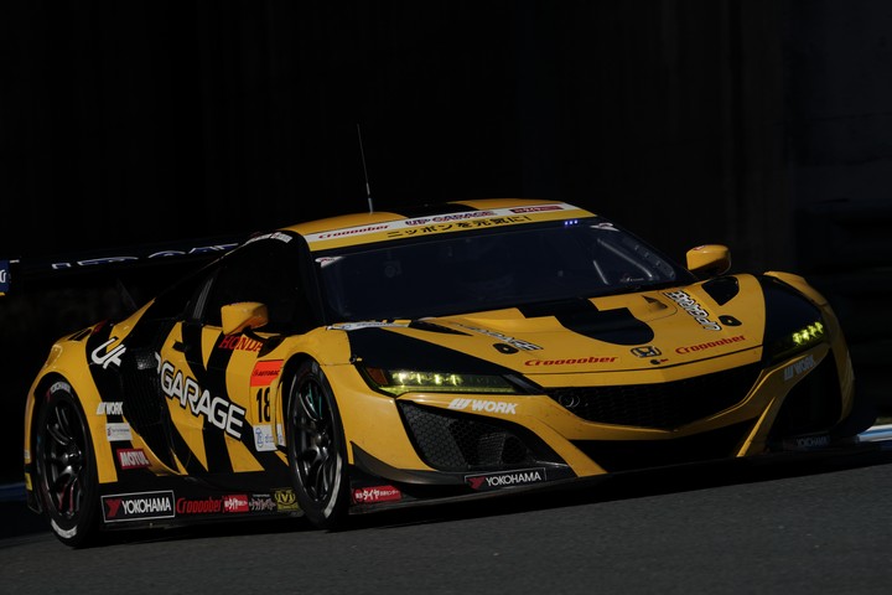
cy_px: 298
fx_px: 12289
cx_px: 446
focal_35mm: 496
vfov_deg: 2.8
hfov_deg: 4.2
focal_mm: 496
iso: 200
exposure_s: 1/1250
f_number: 11
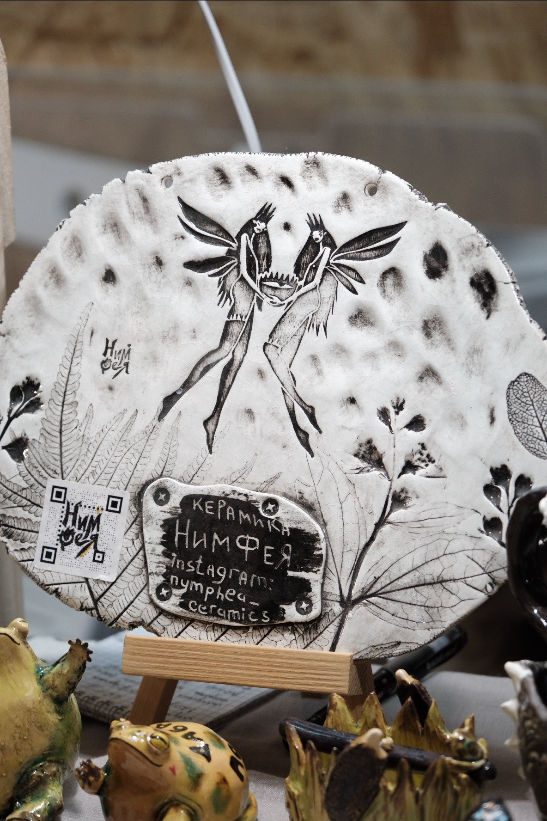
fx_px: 2735
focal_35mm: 120
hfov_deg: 11.4
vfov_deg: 17.1
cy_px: 410
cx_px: 274
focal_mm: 80
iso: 1250
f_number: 4
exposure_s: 1/125
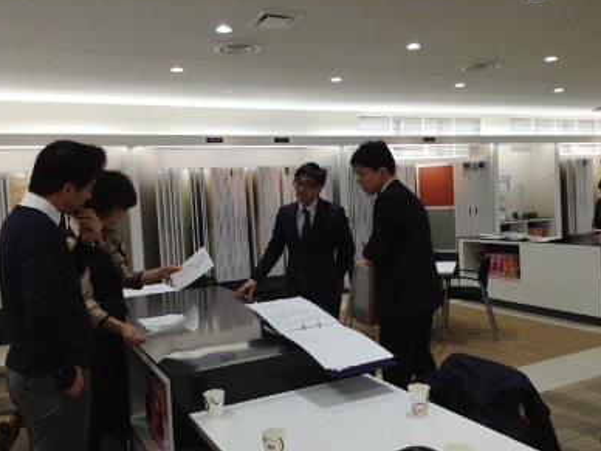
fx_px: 590
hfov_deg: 54.0
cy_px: 226
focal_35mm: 34
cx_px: 294
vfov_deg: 41.8
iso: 32
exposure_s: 1/40
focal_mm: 3.3
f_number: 2.4
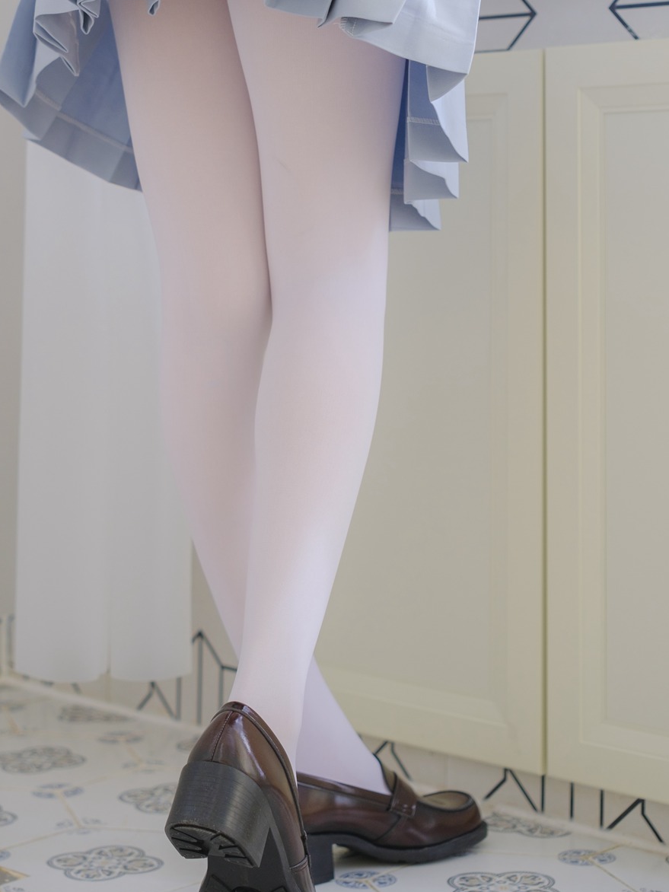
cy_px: 243
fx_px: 2061
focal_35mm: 80
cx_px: 196
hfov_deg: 18.4
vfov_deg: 24.2
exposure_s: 1/60
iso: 160
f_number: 2.2
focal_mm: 33
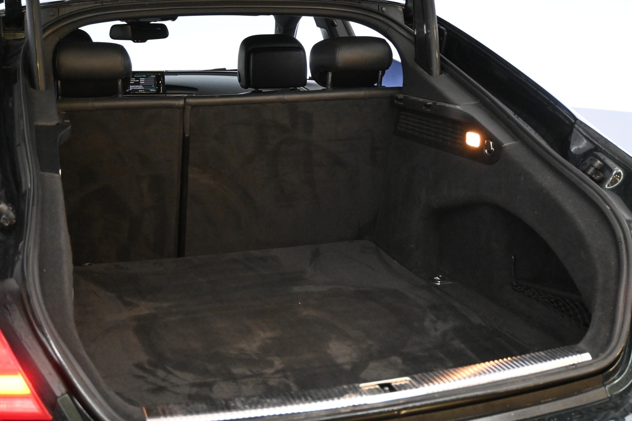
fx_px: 856
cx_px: 316
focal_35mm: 49
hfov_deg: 40.5
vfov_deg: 27.7
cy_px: 210
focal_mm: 32.5
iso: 6400
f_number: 5
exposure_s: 1/50
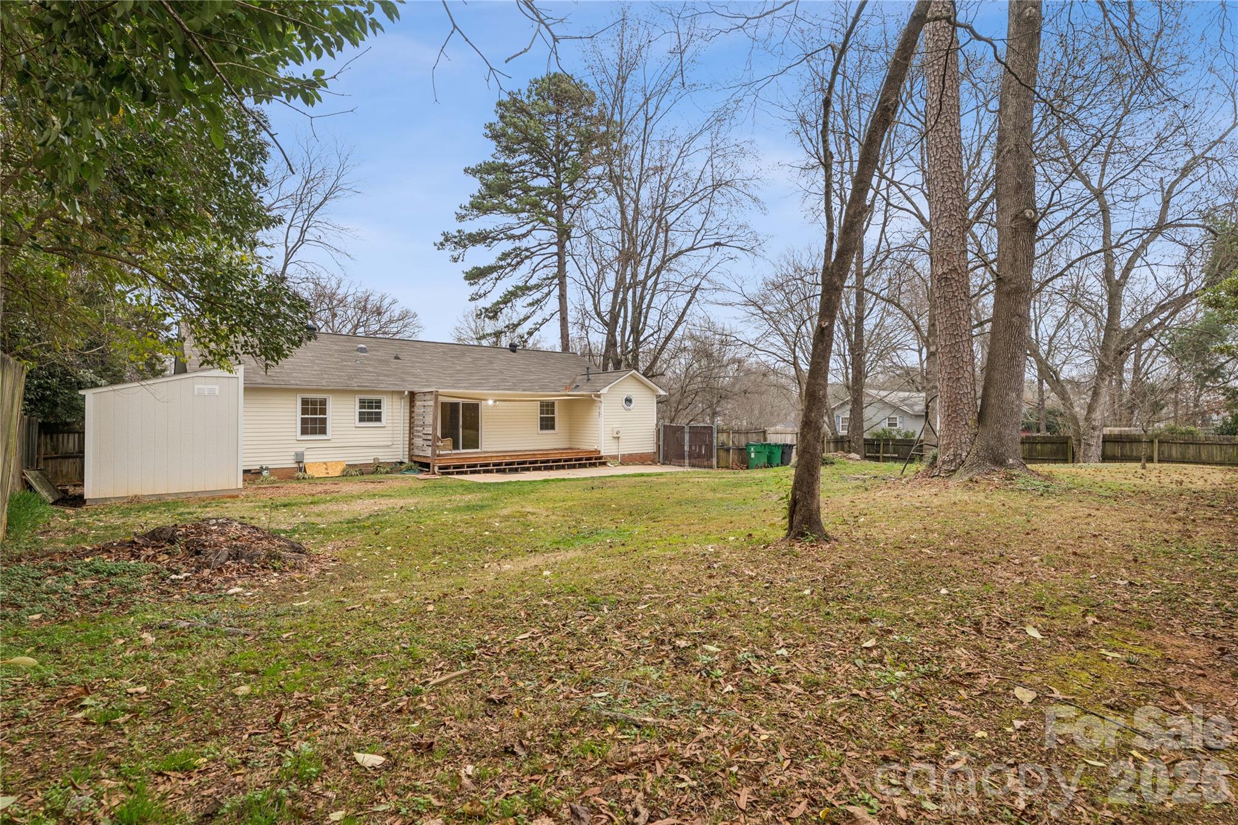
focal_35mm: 16
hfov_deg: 96.7
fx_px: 550
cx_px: 619
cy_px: 412
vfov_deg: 73.7
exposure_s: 1/160
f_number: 8
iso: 400
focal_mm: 16
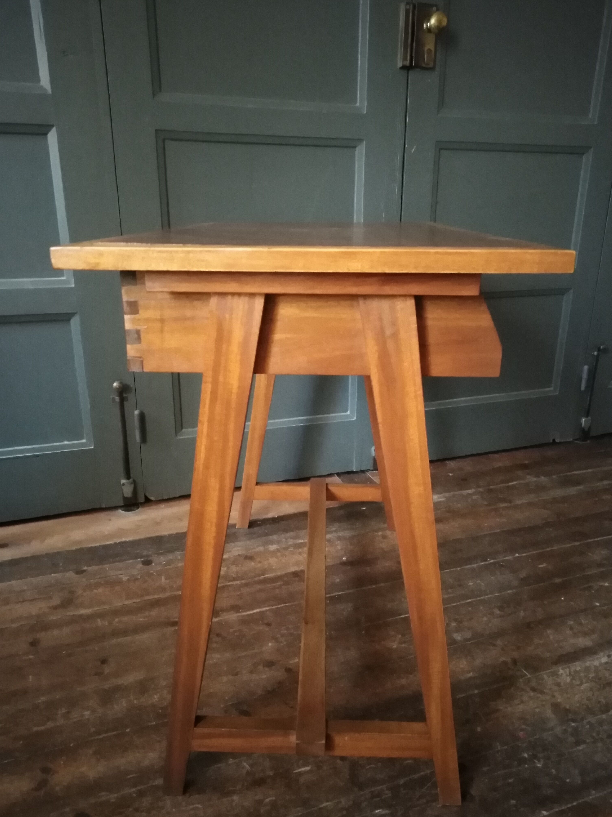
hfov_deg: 53.1
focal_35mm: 26
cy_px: 424
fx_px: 613
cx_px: 308
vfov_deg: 67.3
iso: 2514
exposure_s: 1/12
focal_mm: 3.46
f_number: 2.2
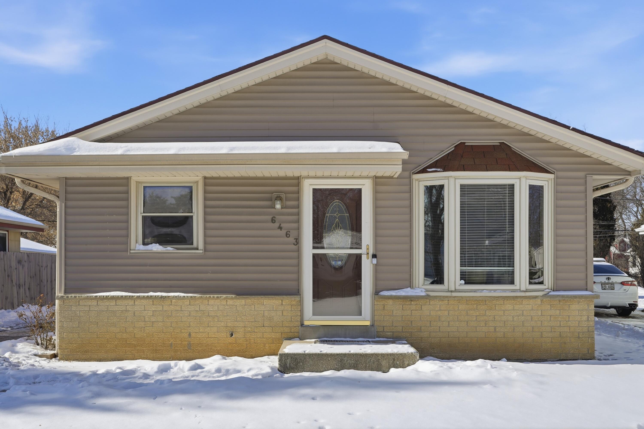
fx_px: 626
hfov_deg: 54.4
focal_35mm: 35
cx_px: 322
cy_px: 214
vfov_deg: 37.8
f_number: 8
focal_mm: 35
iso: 100
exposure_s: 1/4000
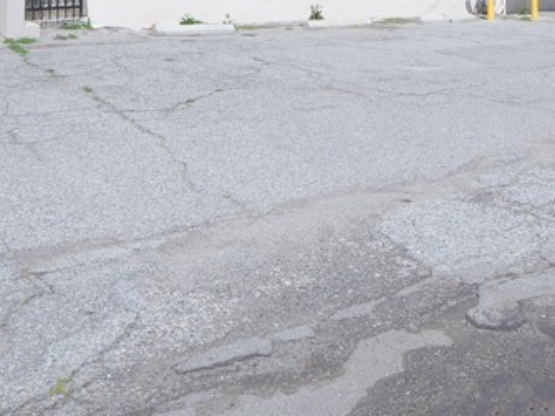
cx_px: 364
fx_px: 882
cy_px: -99
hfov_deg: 34.7
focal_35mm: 55
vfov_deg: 23.9
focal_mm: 9
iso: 200
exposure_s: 1/200
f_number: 11
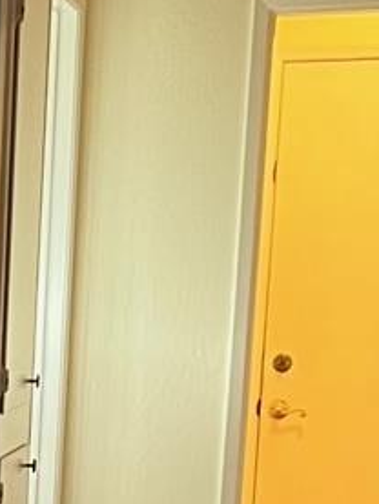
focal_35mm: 189
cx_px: -516
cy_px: 1077
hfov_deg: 7.4
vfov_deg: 9.6
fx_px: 2757
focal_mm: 5.7
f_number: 1.5
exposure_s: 1/60
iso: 160
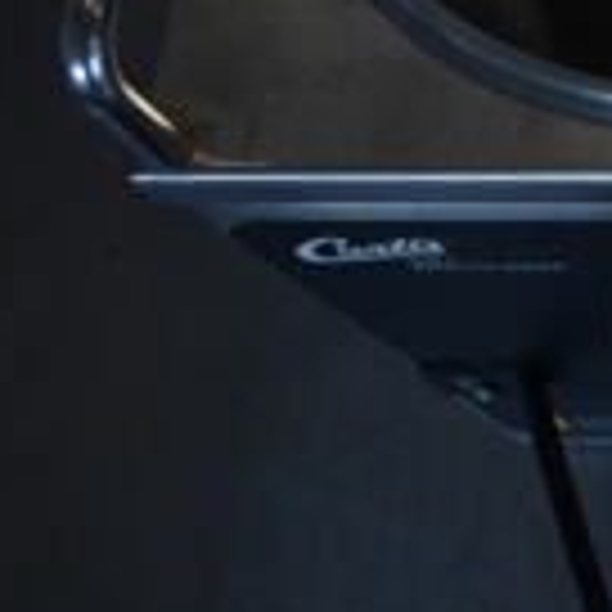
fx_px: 2060
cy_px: 40
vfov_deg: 16.6
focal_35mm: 103
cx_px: 1314
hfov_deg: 13.7
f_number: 3.5
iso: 100
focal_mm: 18
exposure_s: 1/30
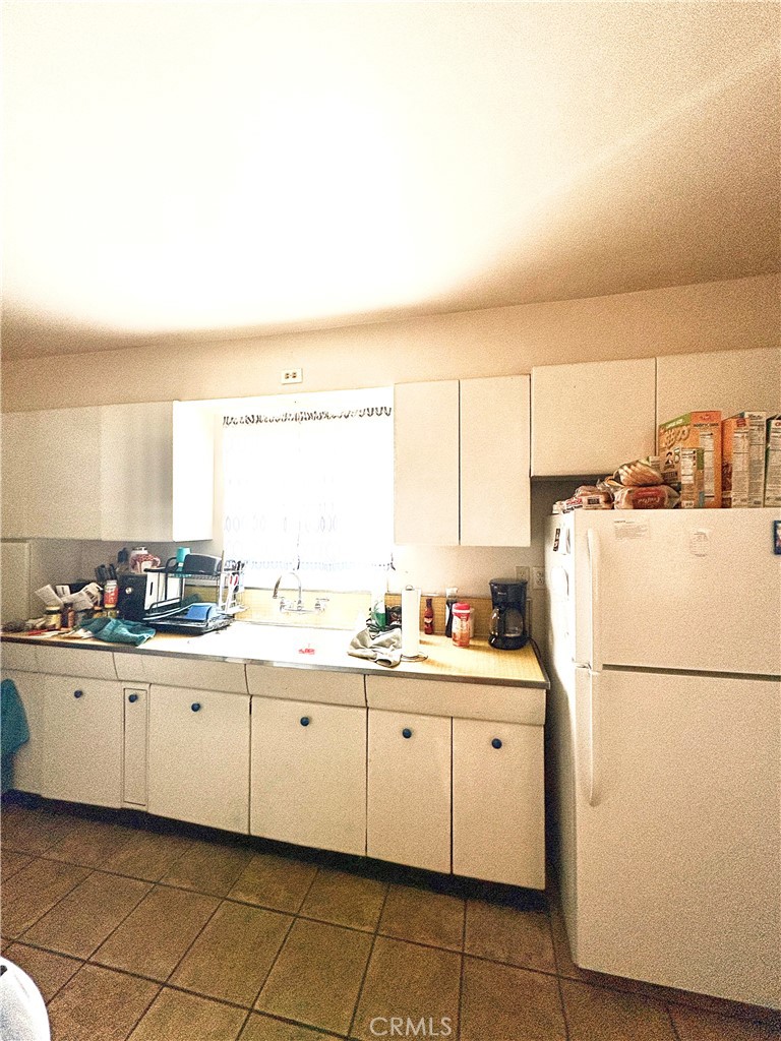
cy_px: 520
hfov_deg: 85.7
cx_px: 390
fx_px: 421
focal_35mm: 14
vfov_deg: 102.1
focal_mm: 2.22
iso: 125
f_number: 2.2
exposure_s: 1/99
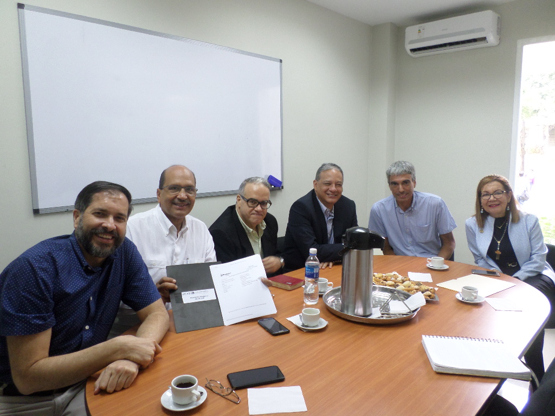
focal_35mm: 25
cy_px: 208
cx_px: 278
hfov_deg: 69.4
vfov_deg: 54.9
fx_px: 401
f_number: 2.5
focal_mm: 4.5
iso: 120
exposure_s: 1/30
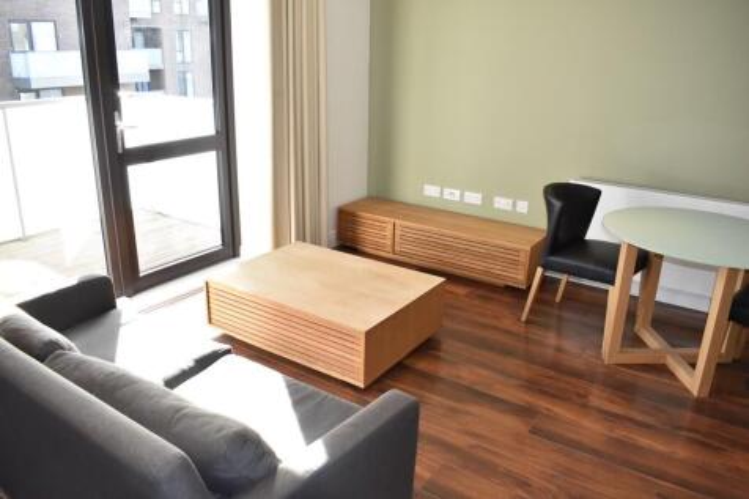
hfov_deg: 67.4
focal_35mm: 27
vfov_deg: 47.9
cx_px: 374
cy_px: 250
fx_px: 562
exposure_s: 1/160
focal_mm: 18
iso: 1000
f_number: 5.6
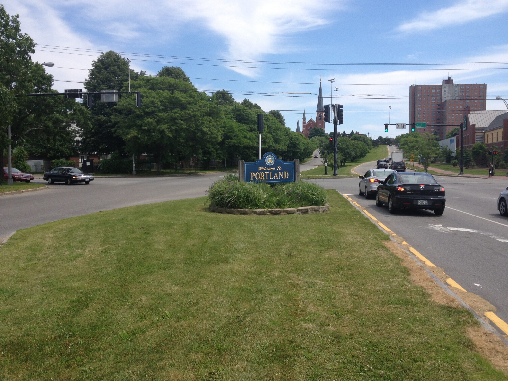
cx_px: 254
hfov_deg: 52.6
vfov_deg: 40.7
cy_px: 190
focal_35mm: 35
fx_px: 514
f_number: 2.4
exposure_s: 1/1534
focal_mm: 4.28
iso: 50
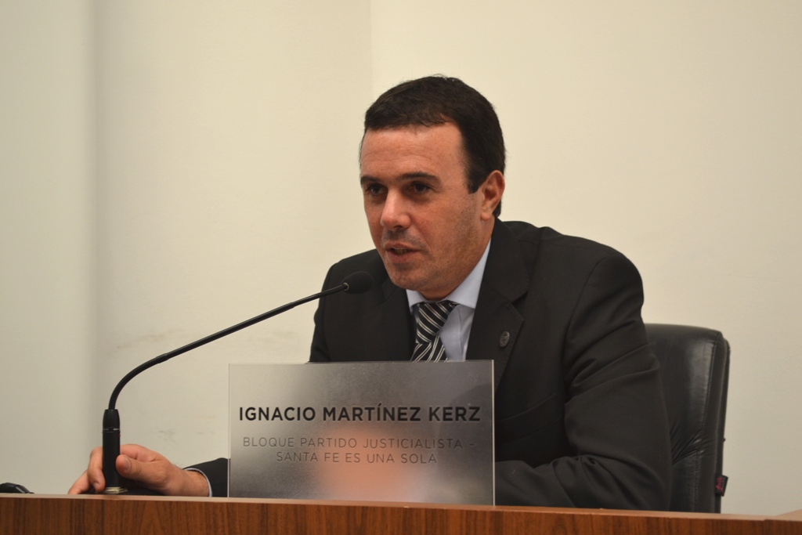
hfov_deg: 31.9
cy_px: 268
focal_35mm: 63
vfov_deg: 21.6
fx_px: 1404
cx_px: 401
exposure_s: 1/25
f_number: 5.3
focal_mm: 42
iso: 400
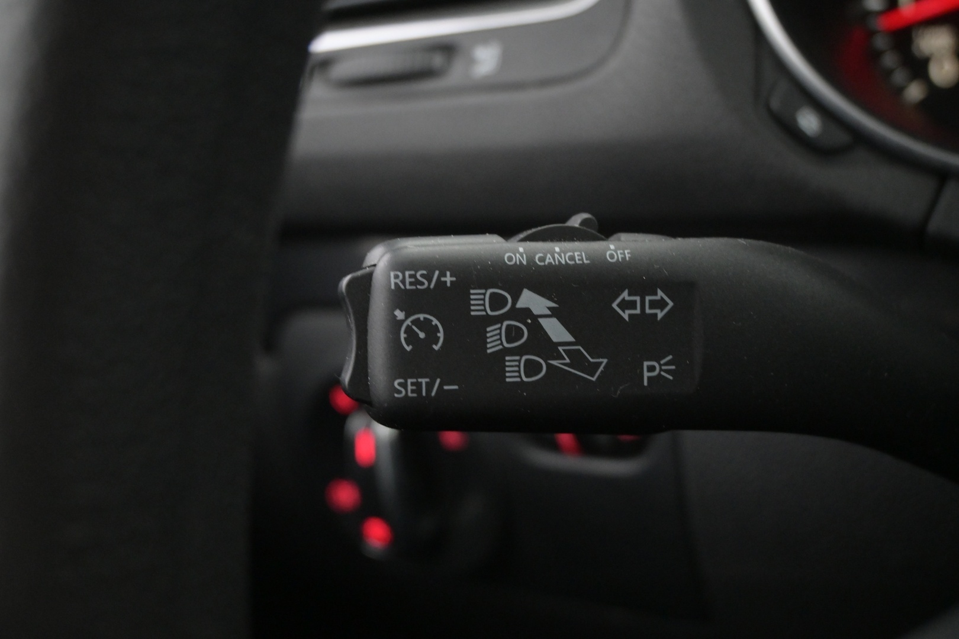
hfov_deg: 47.2
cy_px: 320
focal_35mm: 41
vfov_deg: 32.4
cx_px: 480
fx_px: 1099
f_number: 4.5
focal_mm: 27.5
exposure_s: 1/40
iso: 4000
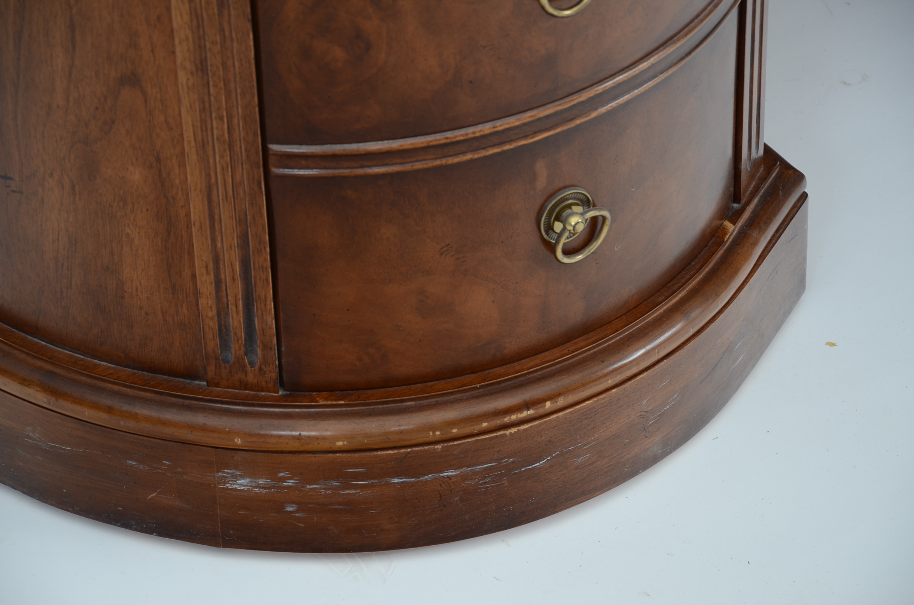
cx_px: 457
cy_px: 302
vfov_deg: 8.7
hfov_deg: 13.1
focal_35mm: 158
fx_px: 3990
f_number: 6.3
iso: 200
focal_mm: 105
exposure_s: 1/100
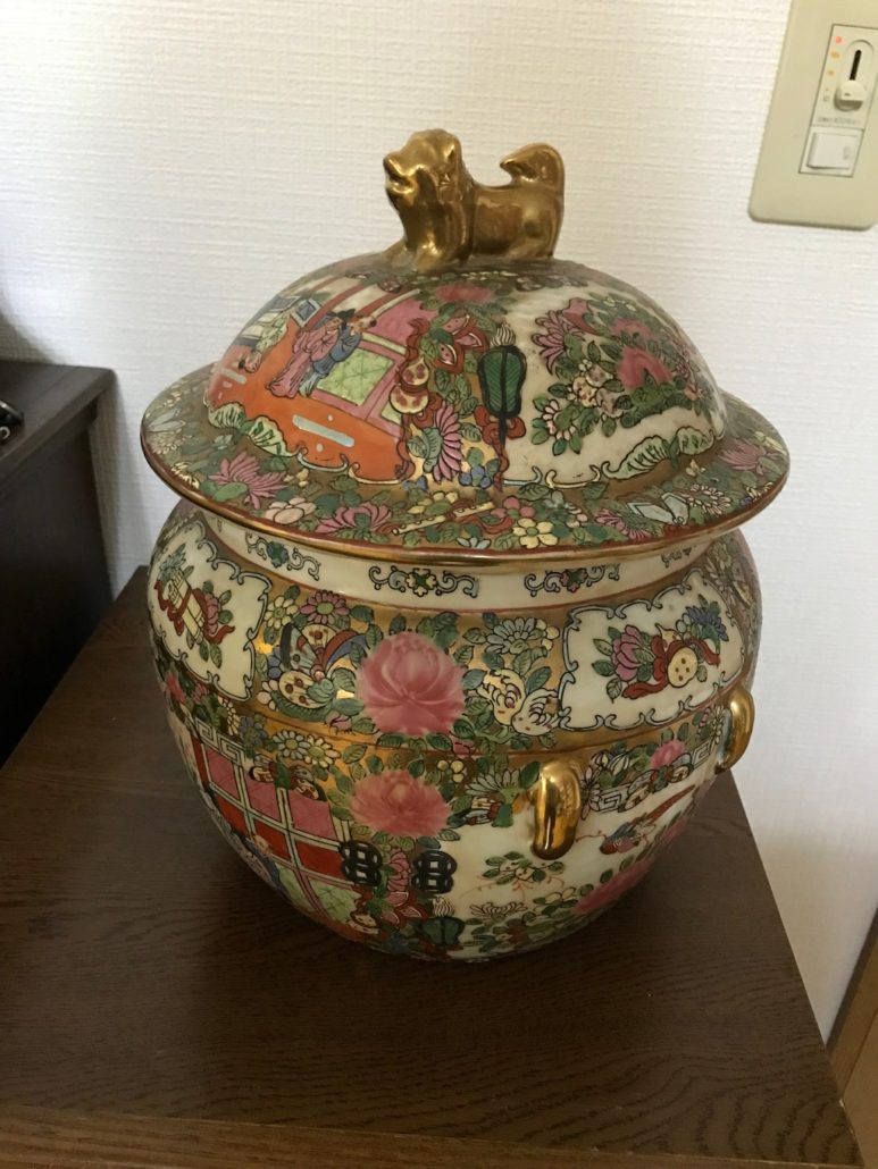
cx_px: 439
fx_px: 947
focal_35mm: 28
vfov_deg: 63.4
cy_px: 584
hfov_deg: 49.8
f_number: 1.8
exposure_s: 1/5
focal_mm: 3.99
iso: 100
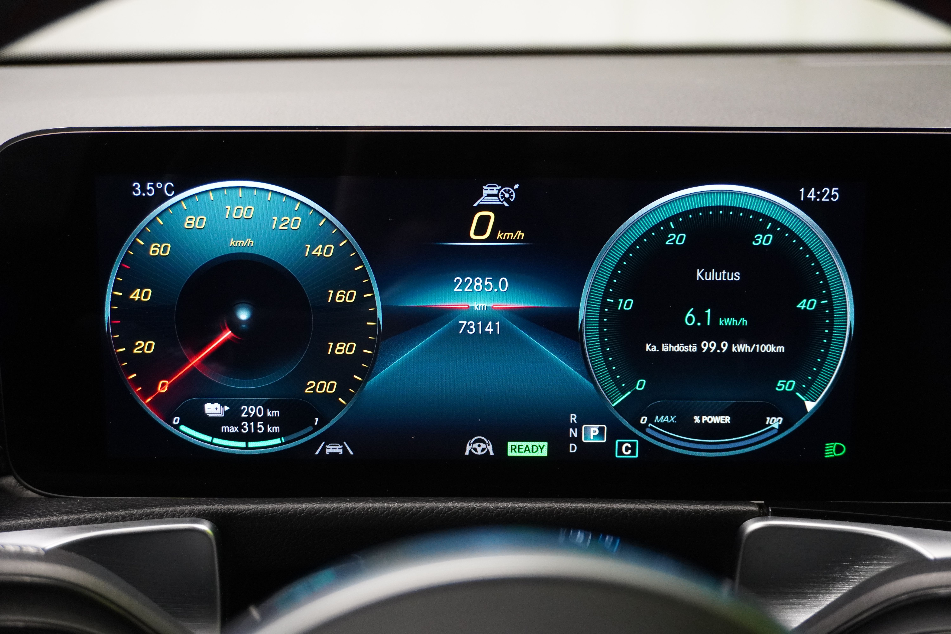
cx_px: 476
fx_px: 1109
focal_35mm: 42
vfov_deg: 31.9
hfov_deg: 46.4
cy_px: 317
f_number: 4.5
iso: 2000
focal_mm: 28
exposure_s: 1/50
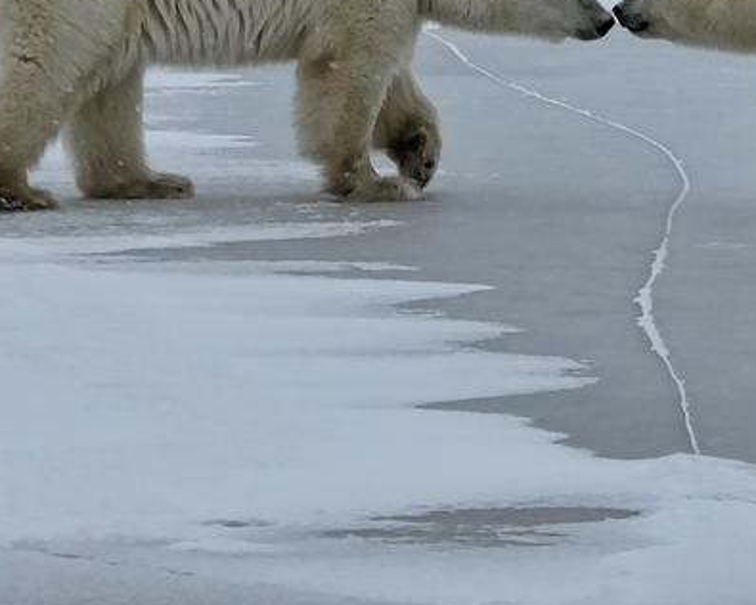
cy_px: 11
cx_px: 674
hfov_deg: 3.2
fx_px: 13523
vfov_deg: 2.6
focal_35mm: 604
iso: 800
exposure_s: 1/640
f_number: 7.1
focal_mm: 145
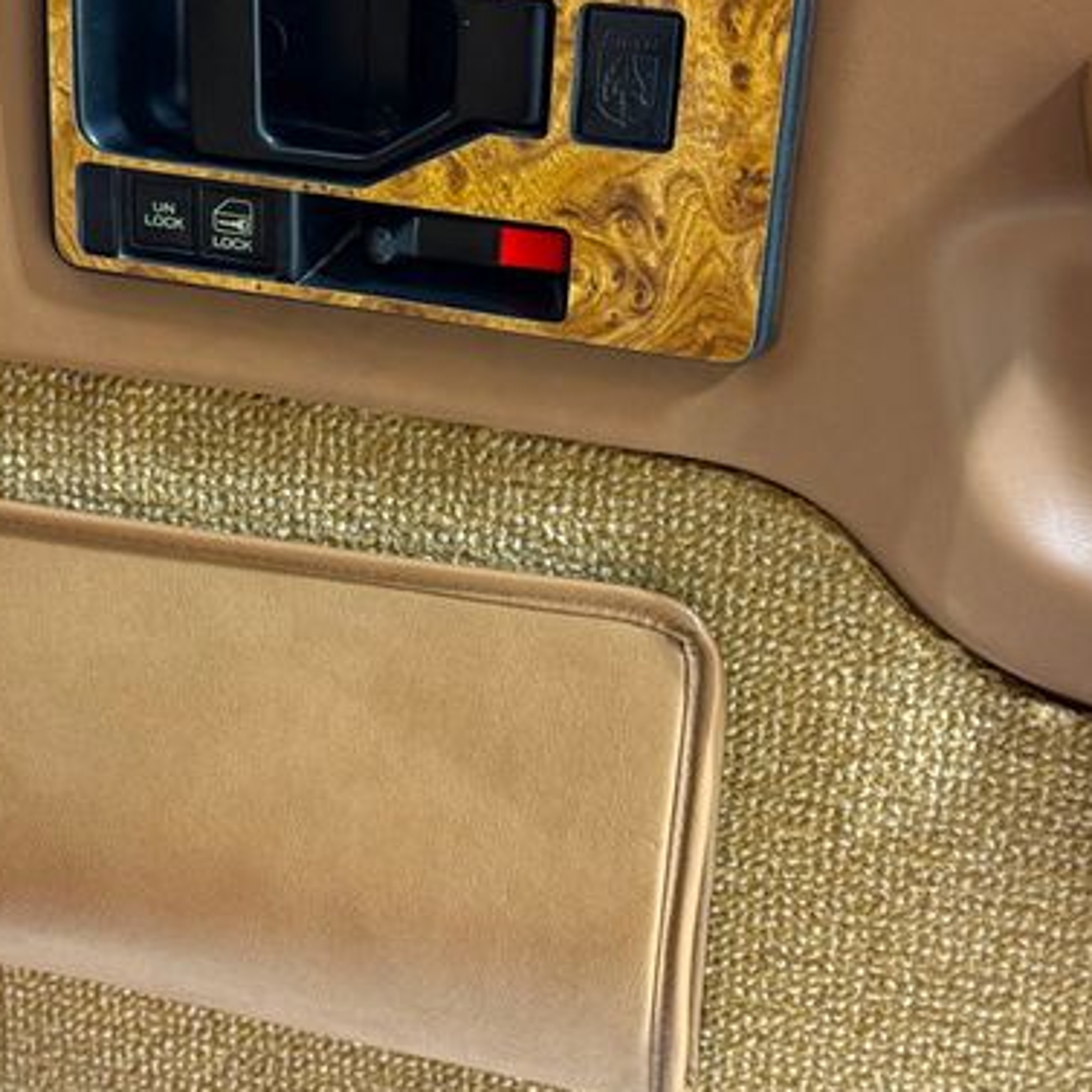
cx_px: 377
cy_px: 452
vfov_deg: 24.0
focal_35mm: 72
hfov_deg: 23.9
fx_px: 2570
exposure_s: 1/60
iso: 160
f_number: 1.78
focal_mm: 6.76
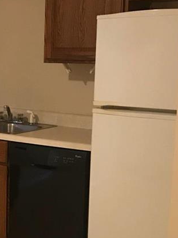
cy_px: 175
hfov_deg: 17.5
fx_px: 556
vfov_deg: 23.9
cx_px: -28
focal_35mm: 81
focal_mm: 3.99
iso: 100
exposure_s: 1/12
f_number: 1.8
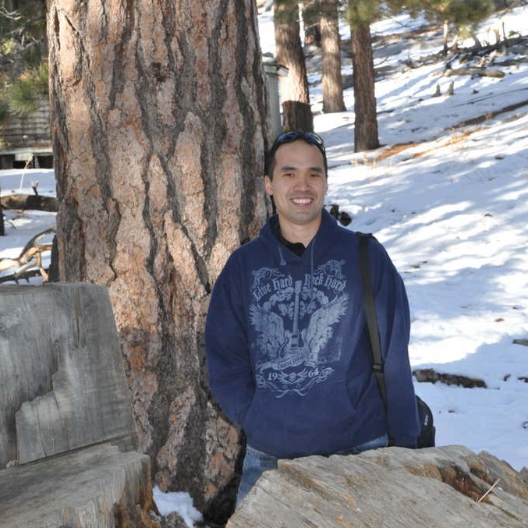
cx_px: 264
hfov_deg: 20.0
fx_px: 1495
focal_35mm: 87
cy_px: 147
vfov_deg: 19.9
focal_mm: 45
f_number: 10
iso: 800
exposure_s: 1/200
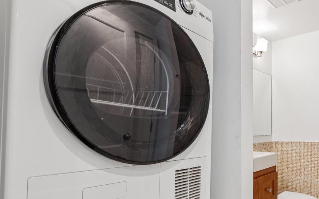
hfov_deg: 65.1
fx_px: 217
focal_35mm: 25
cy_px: 130
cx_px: 261
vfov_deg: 48.6
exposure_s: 1/8
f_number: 10
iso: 320
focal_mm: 14
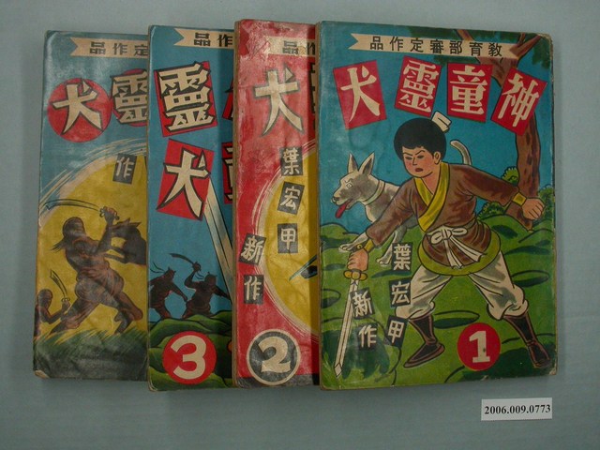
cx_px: 300
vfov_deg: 31.5
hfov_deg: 41.2
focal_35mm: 46
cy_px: 225
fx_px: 797
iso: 200
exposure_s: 1/30
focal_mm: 9.6
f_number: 6.4
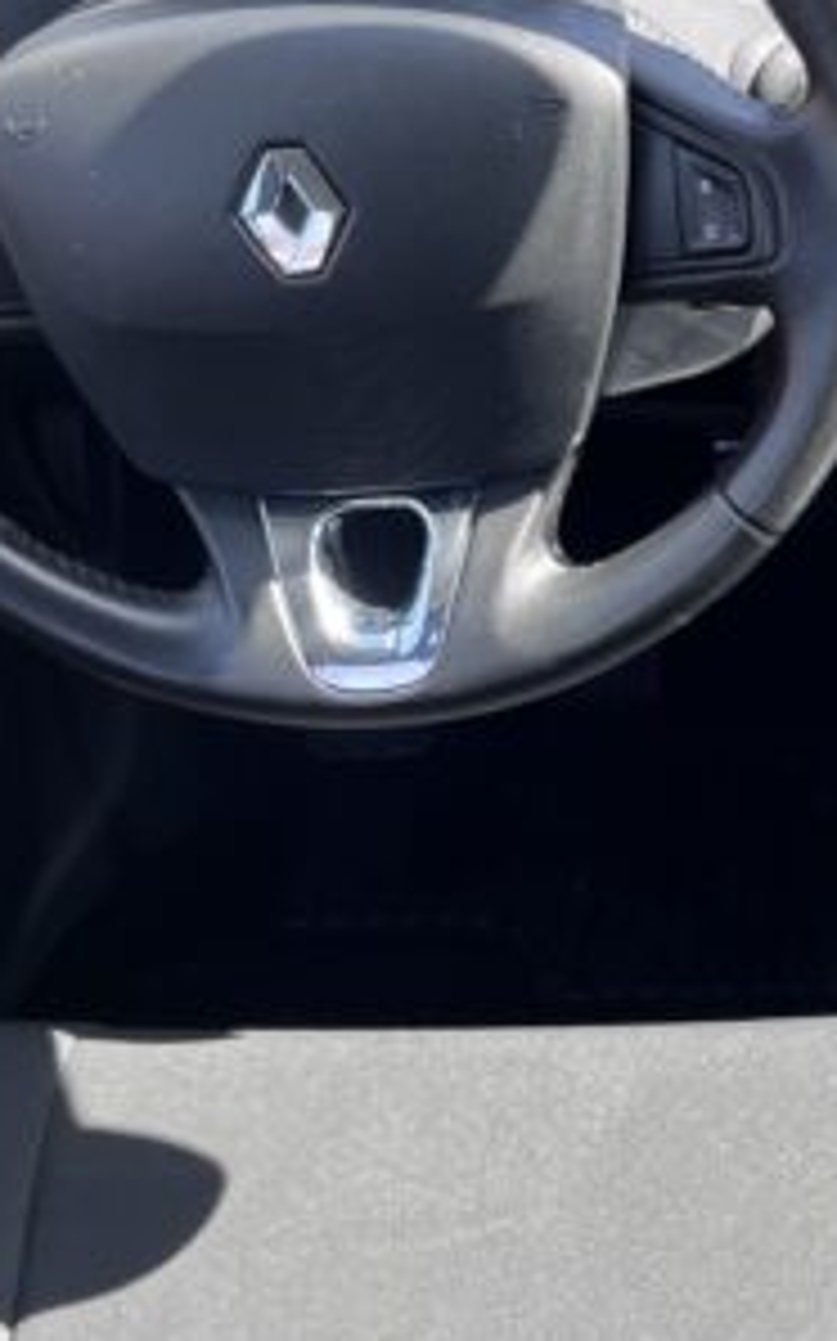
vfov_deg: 27.9
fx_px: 2703
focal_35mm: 74
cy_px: 657
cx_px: 1314
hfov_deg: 15.9
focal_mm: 5.1
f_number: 1.6
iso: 40
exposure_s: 1/215
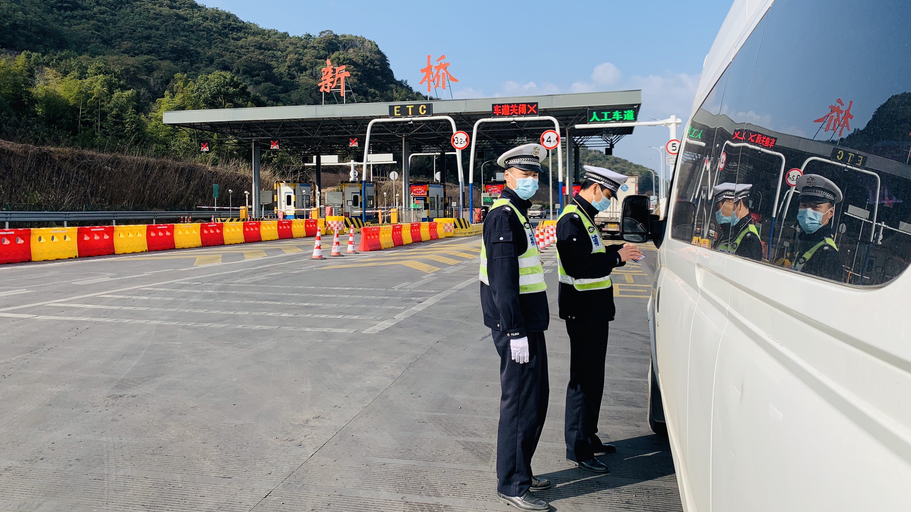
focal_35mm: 29
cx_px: 455
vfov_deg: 40.0
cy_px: 203
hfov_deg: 66.1
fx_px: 701
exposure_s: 1/2160
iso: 25
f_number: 1.8
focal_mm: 4.25
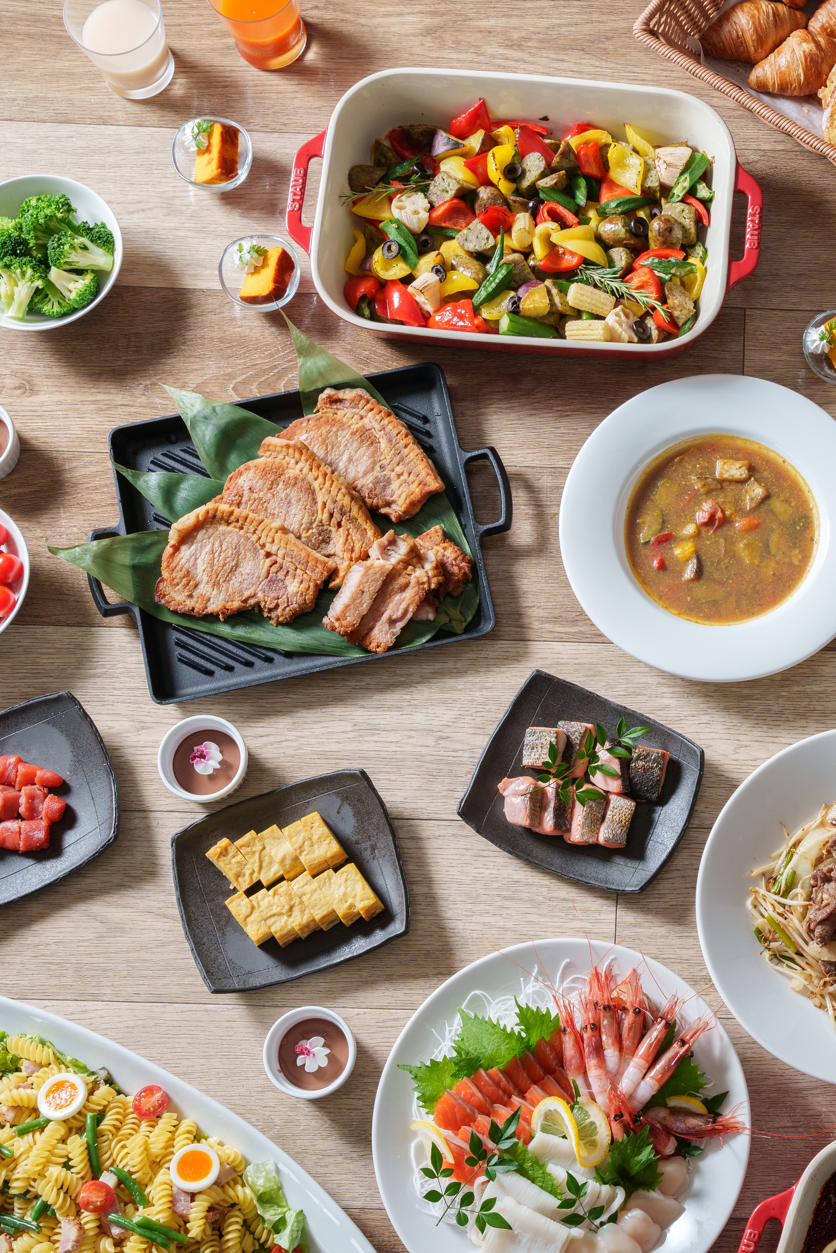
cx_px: 759
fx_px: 2124
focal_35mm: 61
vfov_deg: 32.9
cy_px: 621
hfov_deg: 21.7
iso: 320
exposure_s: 1/60
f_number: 8
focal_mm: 40
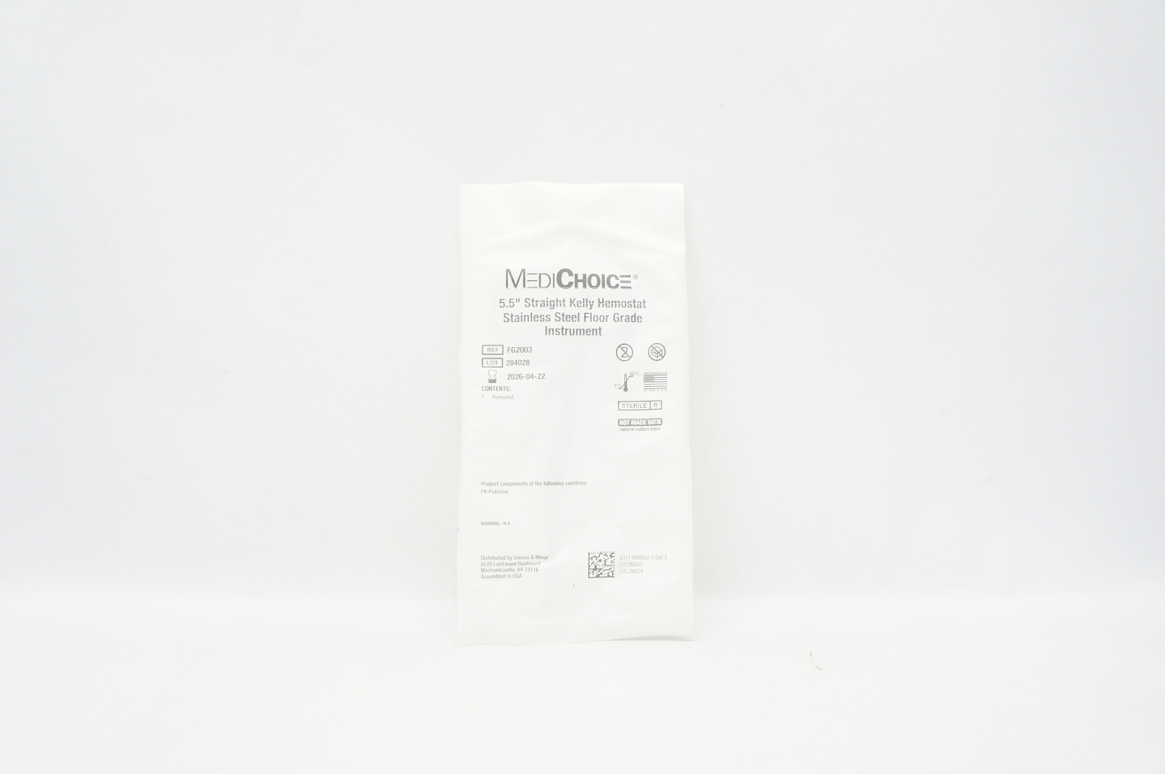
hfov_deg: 67.4
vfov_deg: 47.8
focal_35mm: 27
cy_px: 387
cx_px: 582
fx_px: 873
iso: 400
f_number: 4
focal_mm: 18
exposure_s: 1/80
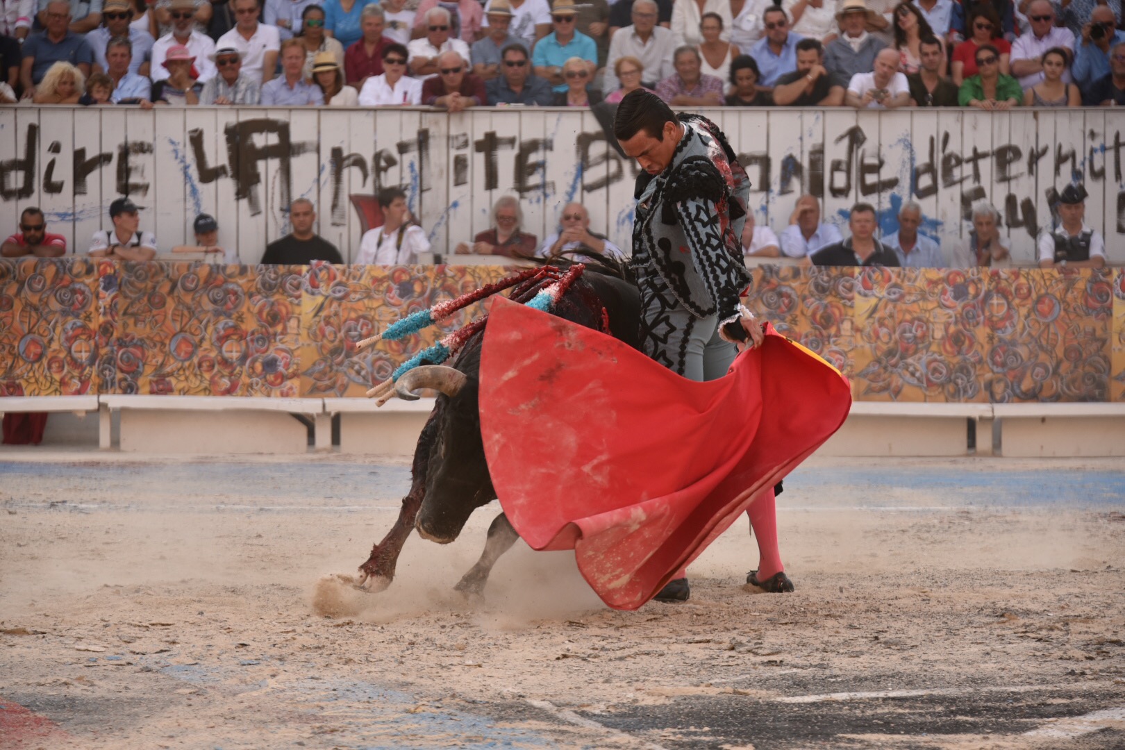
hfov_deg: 13.7
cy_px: 375
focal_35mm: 150
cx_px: 562
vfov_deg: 9.1
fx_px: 4687
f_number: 5.6
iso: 640
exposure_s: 1/800
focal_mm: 150
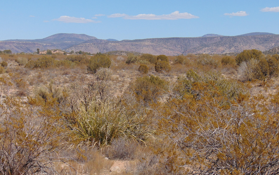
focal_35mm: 115
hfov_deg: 18.1
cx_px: 139
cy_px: 86
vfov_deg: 11.4
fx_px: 874
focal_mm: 19.4
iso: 80
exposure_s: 1/250
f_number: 10.1
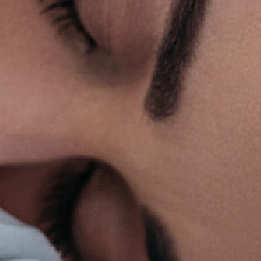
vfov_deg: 2.0
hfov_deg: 1.9
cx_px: -299
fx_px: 7660
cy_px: 189
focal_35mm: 898
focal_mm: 122
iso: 250
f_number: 3.2
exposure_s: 1/200
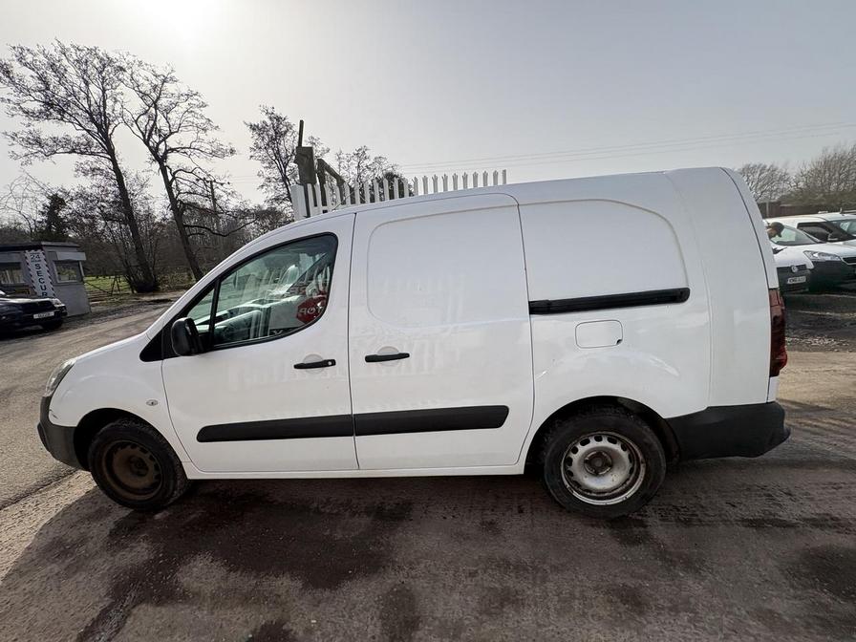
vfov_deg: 85.7
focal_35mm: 14
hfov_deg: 102.1
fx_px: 346
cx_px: 428
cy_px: 321
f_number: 2.2
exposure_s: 1/1880
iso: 40
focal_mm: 2.22
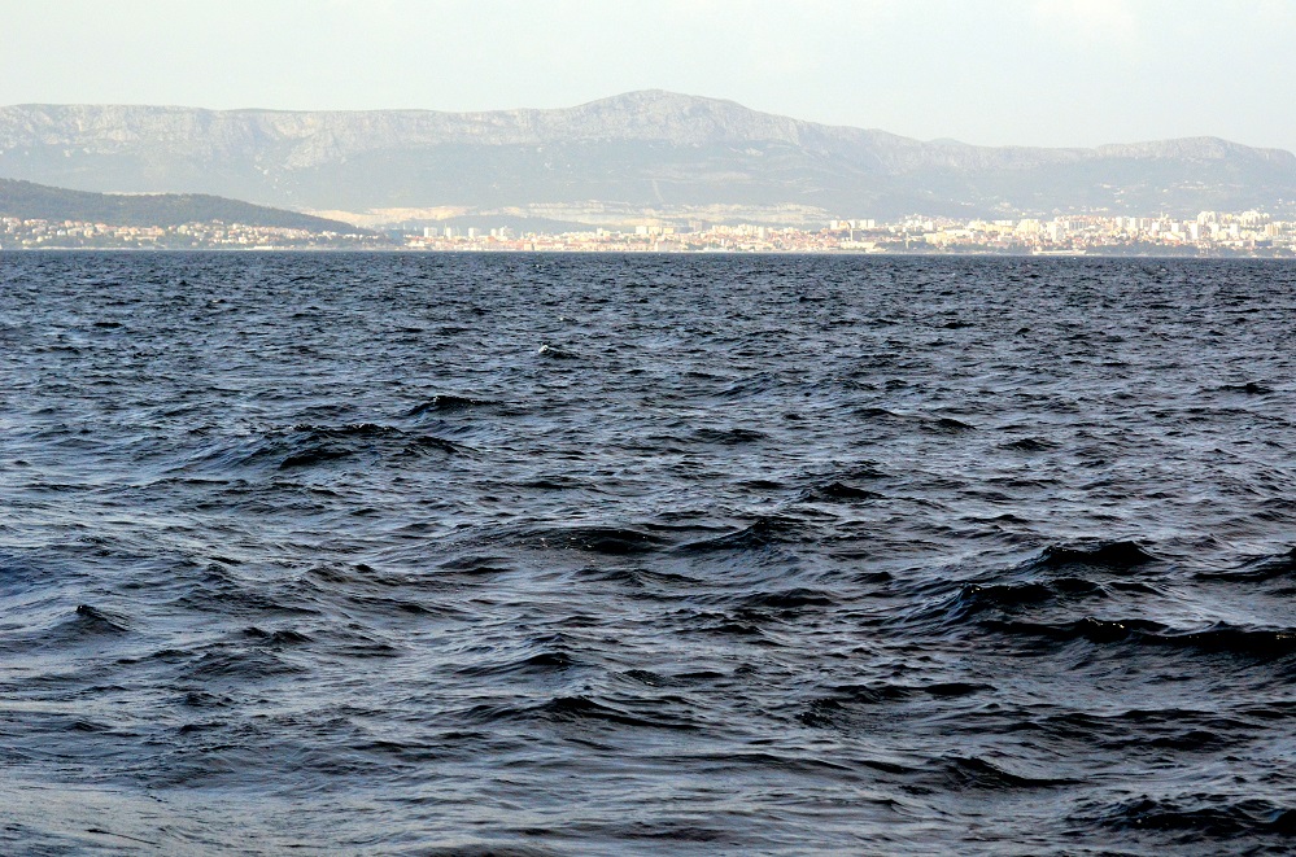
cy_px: 428
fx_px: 3771
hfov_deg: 19.5
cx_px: 648
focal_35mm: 105
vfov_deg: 13.0
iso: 2000
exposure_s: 1/8000
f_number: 5.6
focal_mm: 70
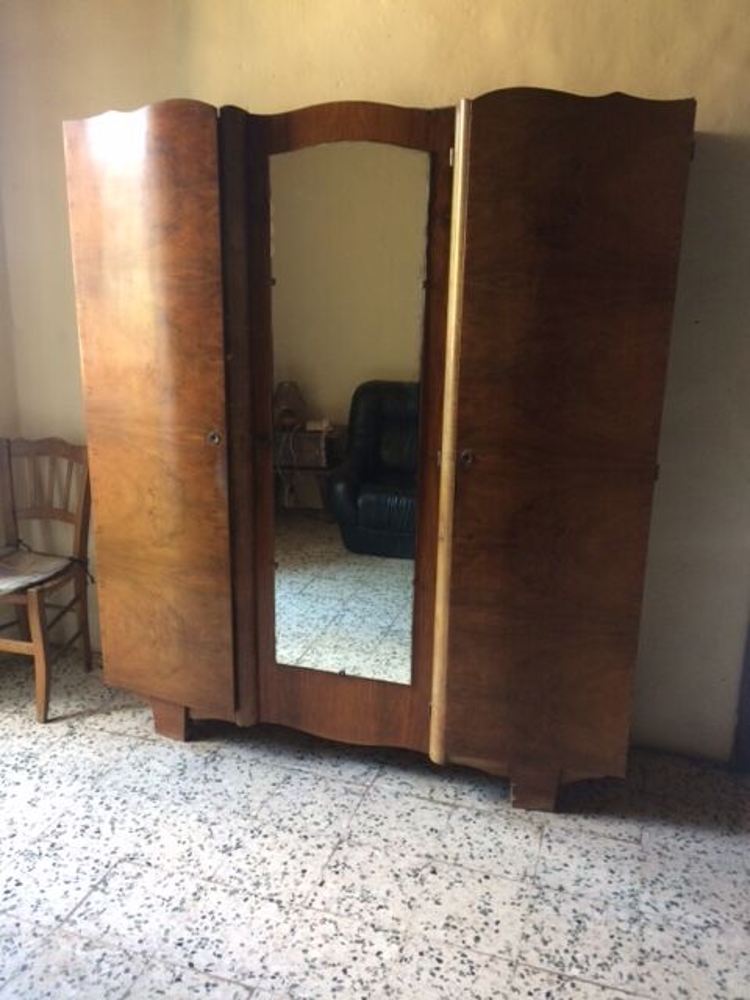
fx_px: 838
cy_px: 500
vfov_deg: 61.7
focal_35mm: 29
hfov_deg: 48.2
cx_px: 375
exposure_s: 1/33
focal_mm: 4.15
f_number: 2.2
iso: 125
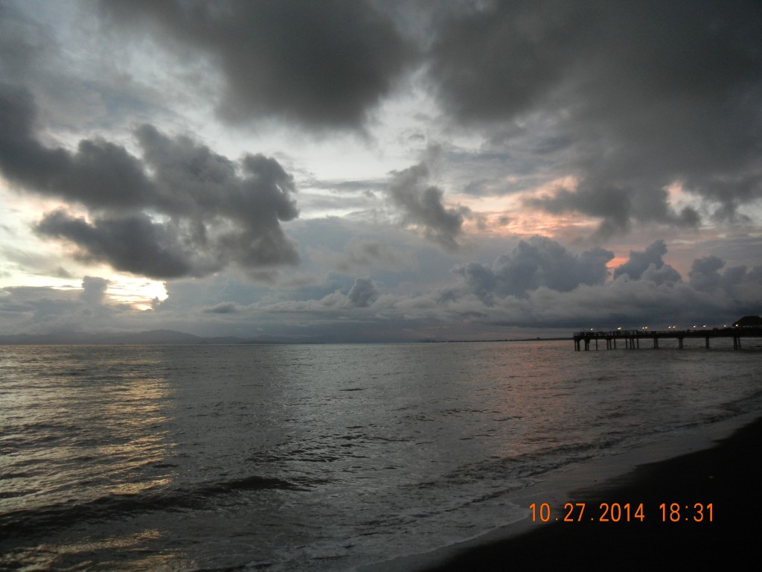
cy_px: 286
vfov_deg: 46.8
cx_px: 381
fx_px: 660
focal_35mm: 30
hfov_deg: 60.0
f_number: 3.5
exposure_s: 1/58.2
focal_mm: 5.4
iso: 400
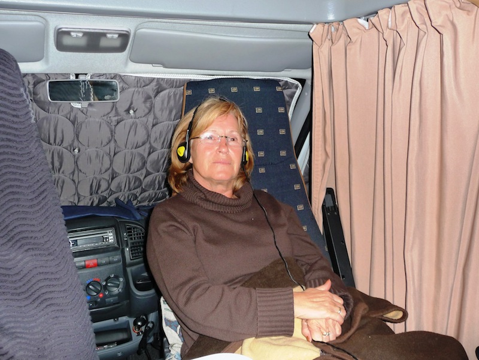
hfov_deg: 56.8
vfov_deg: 44.2
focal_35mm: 32
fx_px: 443
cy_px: 180
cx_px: 240
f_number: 3.5
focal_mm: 5.3
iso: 200
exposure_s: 1/30
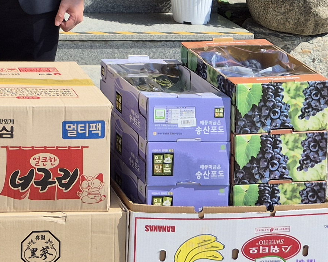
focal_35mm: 101
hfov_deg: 17.5
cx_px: -126
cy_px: -167
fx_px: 980
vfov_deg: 14.0
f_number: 1.8
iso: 25
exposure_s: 1/1456
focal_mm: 5.4
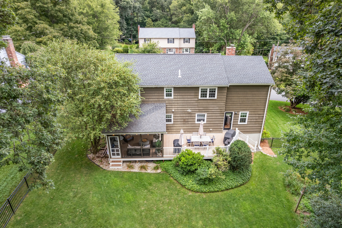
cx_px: 171
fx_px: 209
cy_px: 114
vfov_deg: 57.2
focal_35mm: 22
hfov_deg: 78.6
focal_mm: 8.38
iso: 100
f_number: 2.8
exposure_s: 1/200
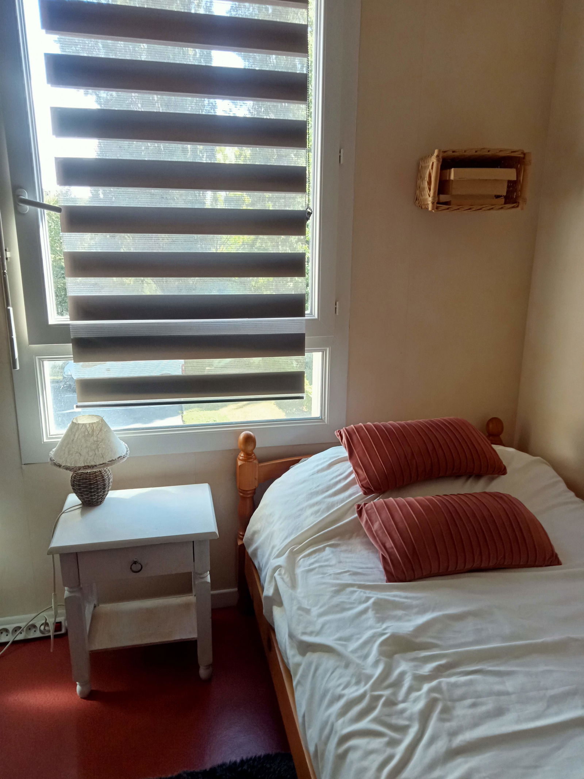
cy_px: 390
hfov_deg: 49.7
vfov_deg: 63.4
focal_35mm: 28
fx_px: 630
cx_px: 292
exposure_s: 1/50
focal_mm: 3.46
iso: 138
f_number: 2.2
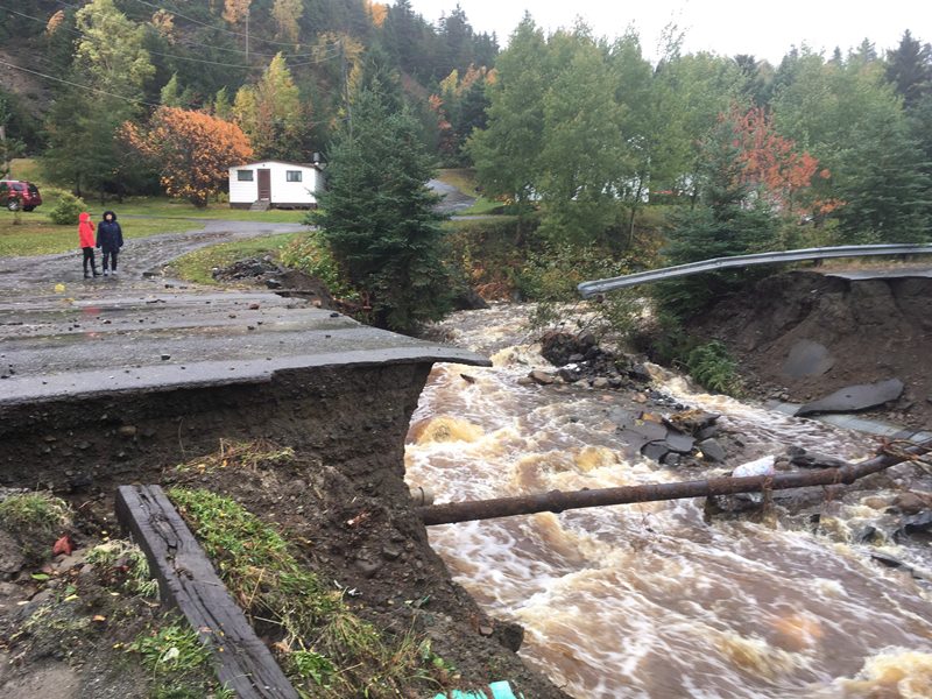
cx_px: 466
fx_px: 781
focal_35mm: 29
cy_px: 350
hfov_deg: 61.7
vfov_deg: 48.2
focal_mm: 4.15
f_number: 2.2
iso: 25
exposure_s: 1/60
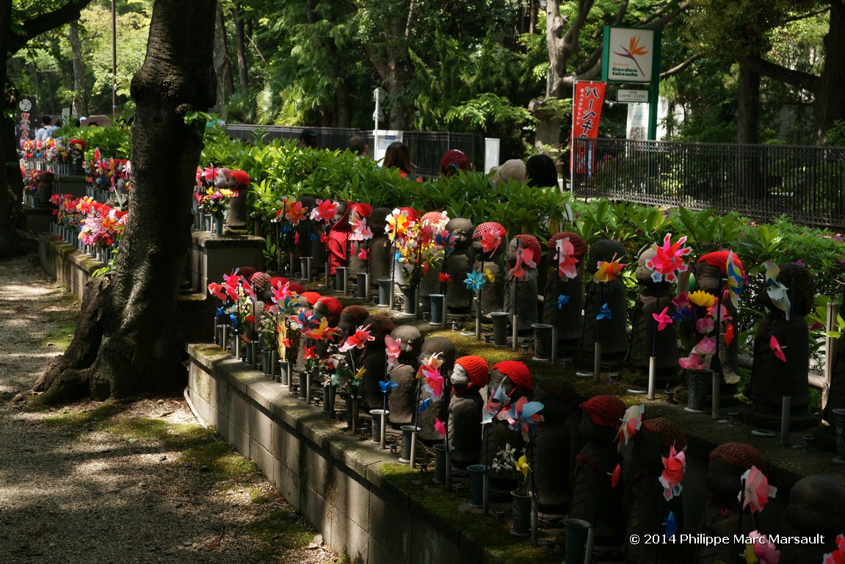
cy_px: 282
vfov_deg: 27.0
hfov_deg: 39.6
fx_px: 1174
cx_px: 422
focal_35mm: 50
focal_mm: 50
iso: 400
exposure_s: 1/100
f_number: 11
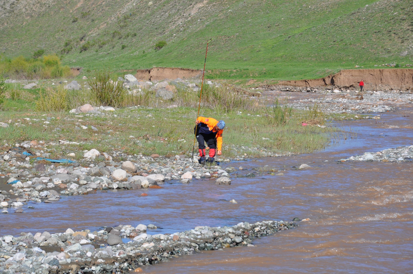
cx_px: 206
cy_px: 137
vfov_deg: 8.7
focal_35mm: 158
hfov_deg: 13.1
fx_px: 1805
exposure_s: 1/400
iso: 200
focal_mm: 105
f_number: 10
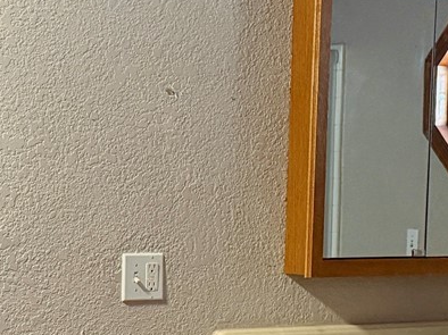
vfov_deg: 12.5
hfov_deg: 16.8
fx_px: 1513
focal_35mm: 117
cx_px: 179
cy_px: 332
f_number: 1.78
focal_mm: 6.76
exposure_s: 1/60
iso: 640
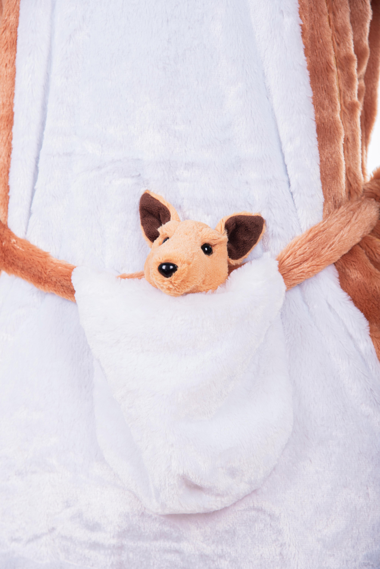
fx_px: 1898
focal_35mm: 120
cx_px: 190
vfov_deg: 17.1
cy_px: 284
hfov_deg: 11.4
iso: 200
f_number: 6.3
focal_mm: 120
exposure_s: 1/125
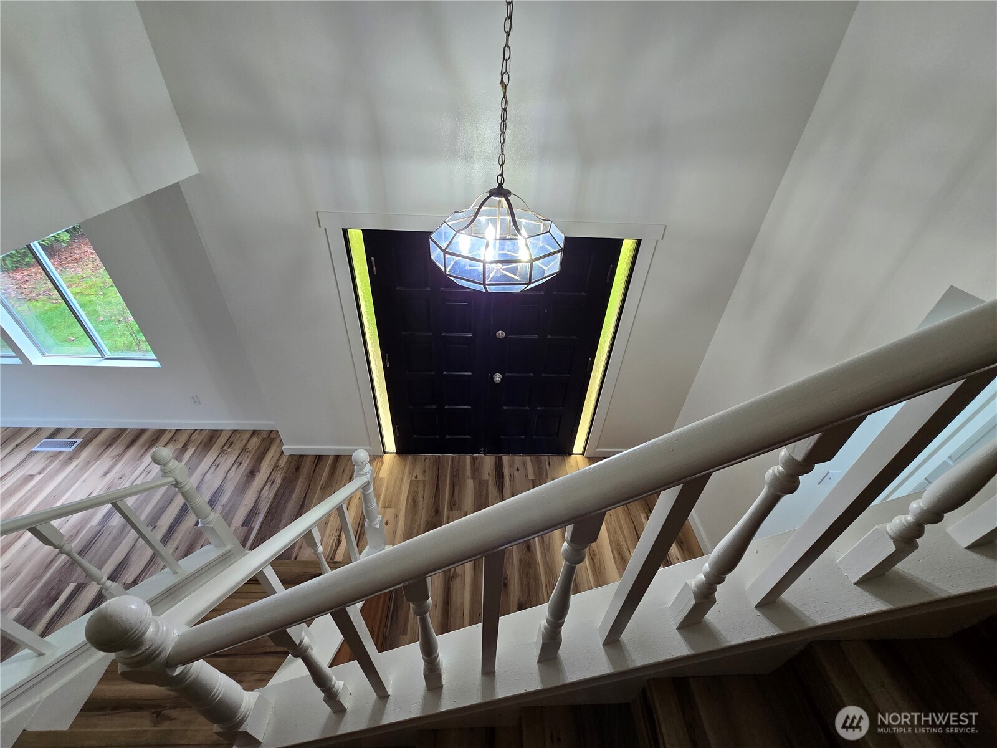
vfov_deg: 89.9
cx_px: 498
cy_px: 374
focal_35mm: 13
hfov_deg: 106.2
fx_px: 374
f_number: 2.2
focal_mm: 2.2
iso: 160
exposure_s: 1/60
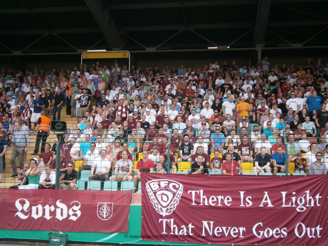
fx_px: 445
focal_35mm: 47
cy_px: 123
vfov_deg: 30.9
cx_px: 164
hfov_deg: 40.4
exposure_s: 1/125
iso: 80
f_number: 3.4
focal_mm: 8.3
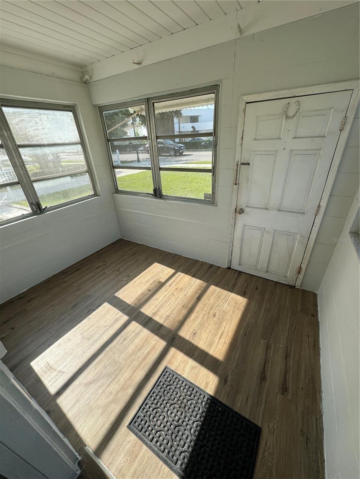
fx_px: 194
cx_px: 180
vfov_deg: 102.1
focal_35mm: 14
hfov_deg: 85.7
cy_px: 240
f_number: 2.2
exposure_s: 1/552
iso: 50
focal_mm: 2.22
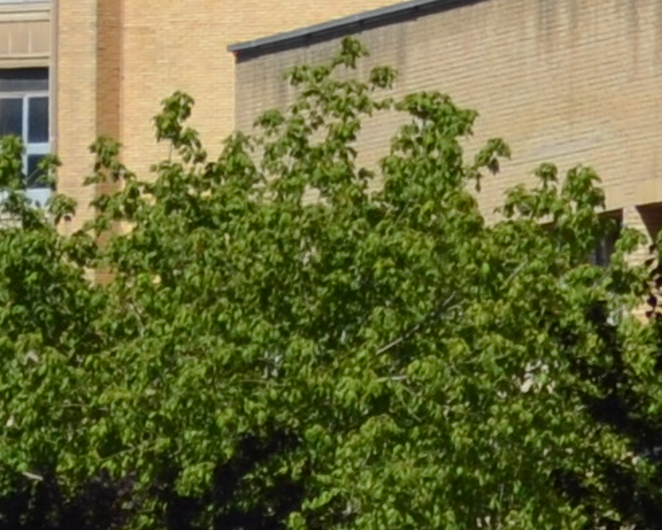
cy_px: -1277
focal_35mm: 723
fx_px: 14181
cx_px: 1231
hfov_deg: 2.7
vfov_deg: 2.1
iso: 100
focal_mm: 55
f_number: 8
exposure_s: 1/250
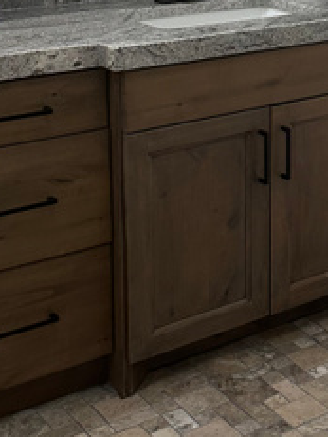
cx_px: 537
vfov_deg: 22.8
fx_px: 1009
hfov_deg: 16.3
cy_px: -57
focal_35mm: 80
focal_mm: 6.86
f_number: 1.78
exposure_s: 1/120
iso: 100
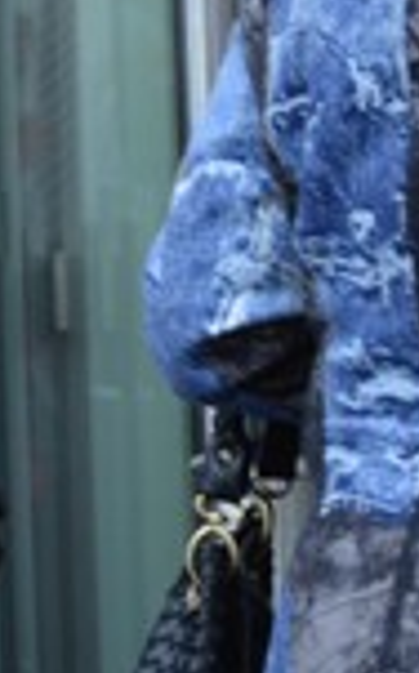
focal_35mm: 389
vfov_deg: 5.4
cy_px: -332
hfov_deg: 3.2
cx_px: -1324
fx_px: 7128
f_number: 5.6
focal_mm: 48
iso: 400
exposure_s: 1/125
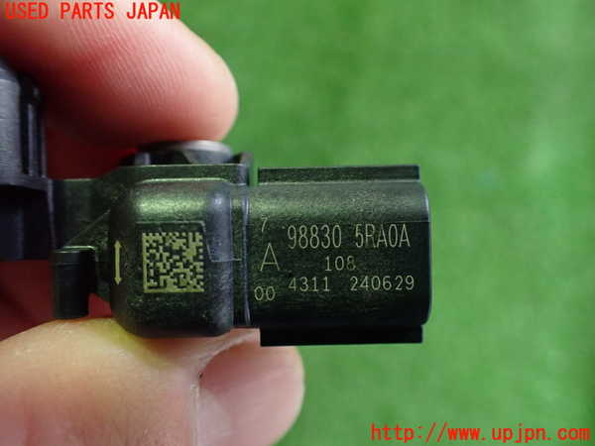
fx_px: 516
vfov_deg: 46.8
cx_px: 298
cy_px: 223
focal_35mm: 30
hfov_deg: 60.0
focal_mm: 5.4
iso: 800
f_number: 2.3
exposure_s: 1/60
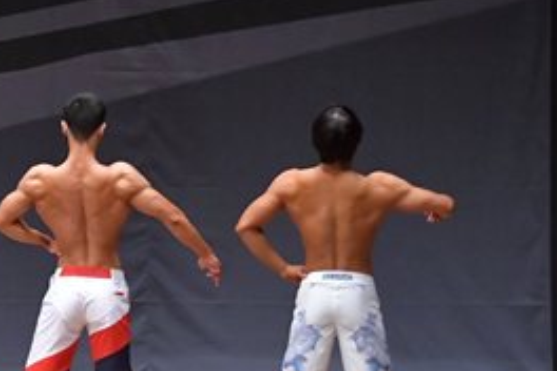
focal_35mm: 343
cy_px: 228
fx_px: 5307
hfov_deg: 6.0
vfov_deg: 4.0
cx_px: -227
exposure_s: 1/400
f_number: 5.6
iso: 6400
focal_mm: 78
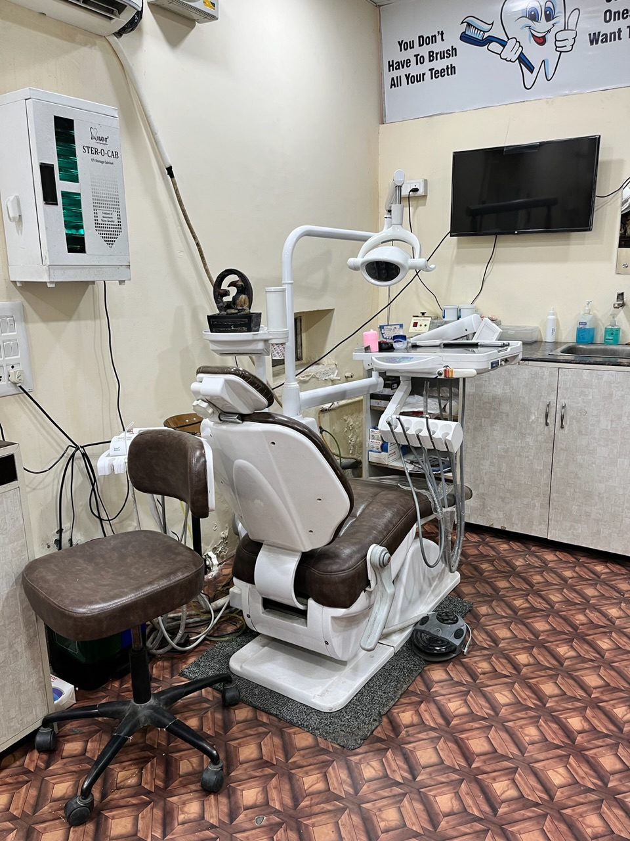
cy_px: 420
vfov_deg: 67.3
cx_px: 315
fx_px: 631
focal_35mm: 26
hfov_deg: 53.1
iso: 100
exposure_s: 1/50
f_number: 1.6
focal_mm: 5.1
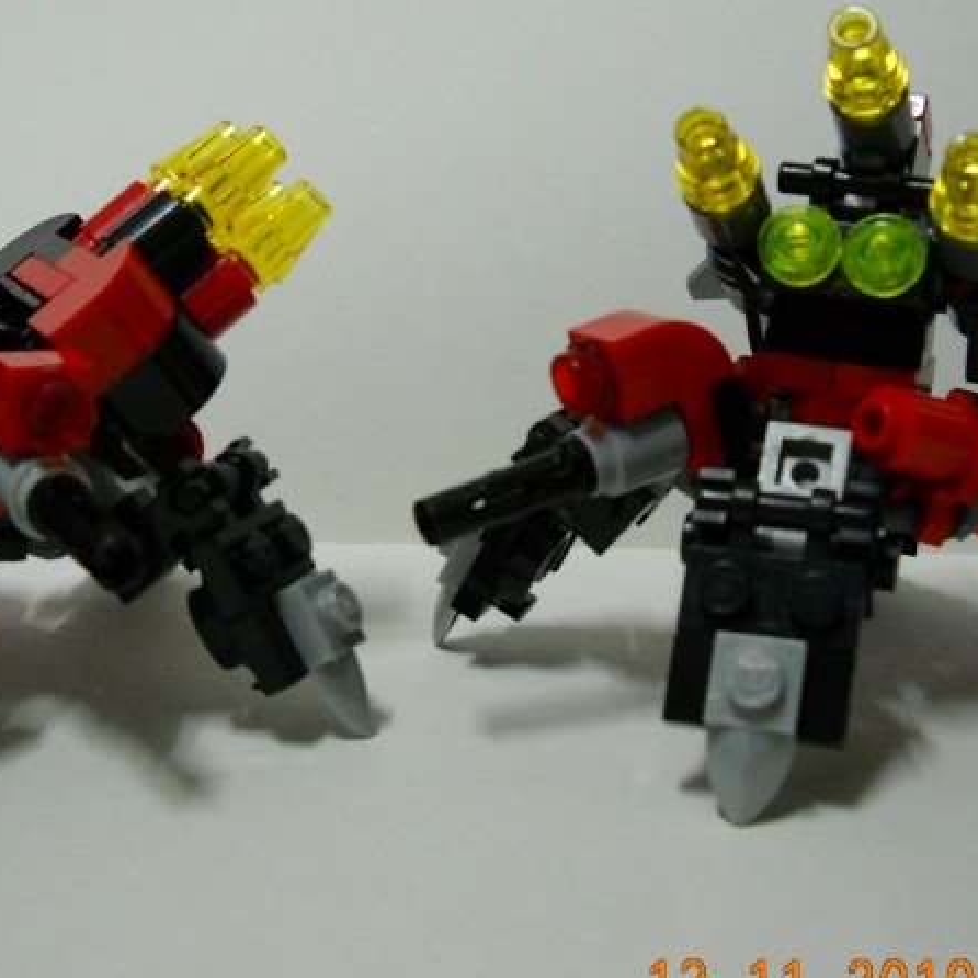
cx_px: 371
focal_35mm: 65
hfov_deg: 26.4
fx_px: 2078
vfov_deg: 26.5
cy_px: 463
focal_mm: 6.72
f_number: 3.1
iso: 400
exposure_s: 1/11
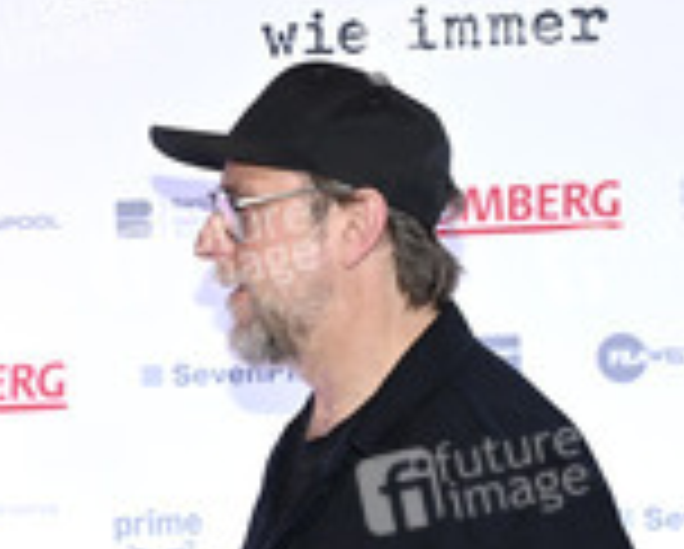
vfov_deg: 14.6
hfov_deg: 18.3
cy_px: 594
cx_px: 83
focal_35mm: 103
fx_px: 2088
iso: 1600
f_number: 4
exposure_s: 1/200
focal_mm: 37
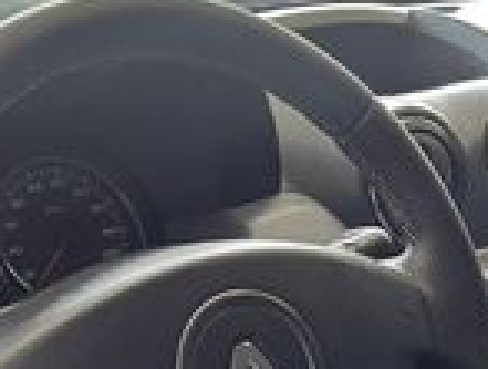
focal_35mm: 83
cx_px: 272
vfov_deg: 16.6
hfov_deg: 23.5
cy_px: 519
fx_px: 1173
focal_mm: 5.7
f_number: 1.5
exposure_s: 1/95
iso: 125
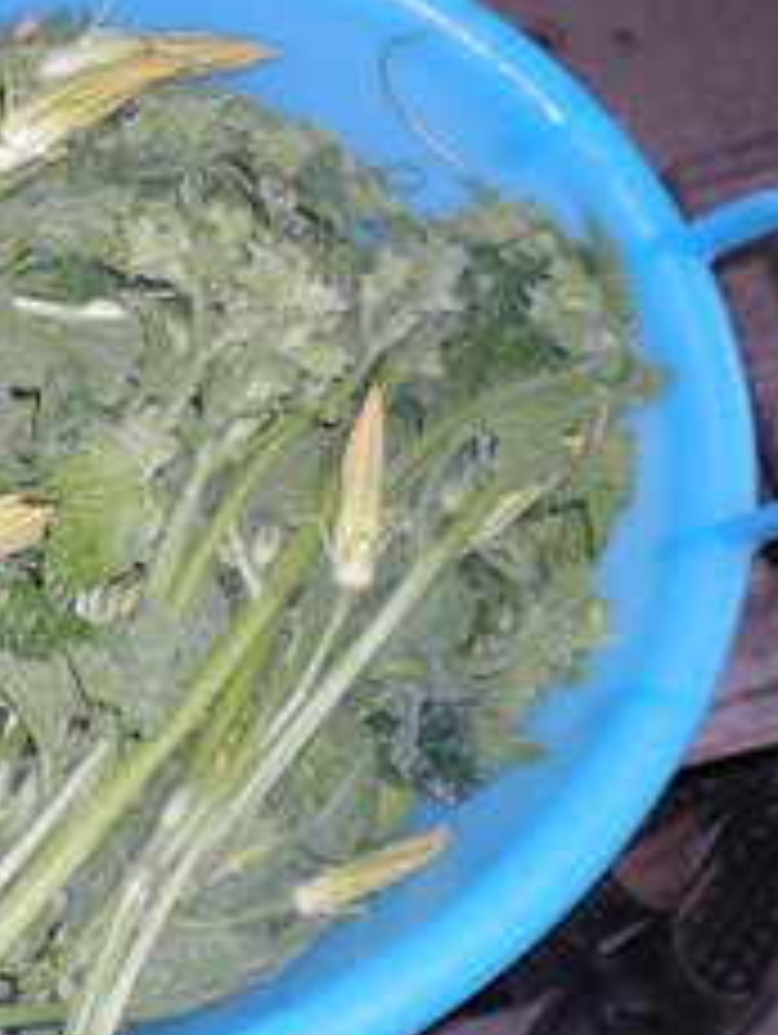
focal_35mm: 66
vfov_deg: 29.4
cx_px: -112
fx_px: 1974
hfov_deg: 21.0
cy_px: 518
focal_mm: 6.3
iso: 64
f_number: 3.1
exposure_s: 1/60
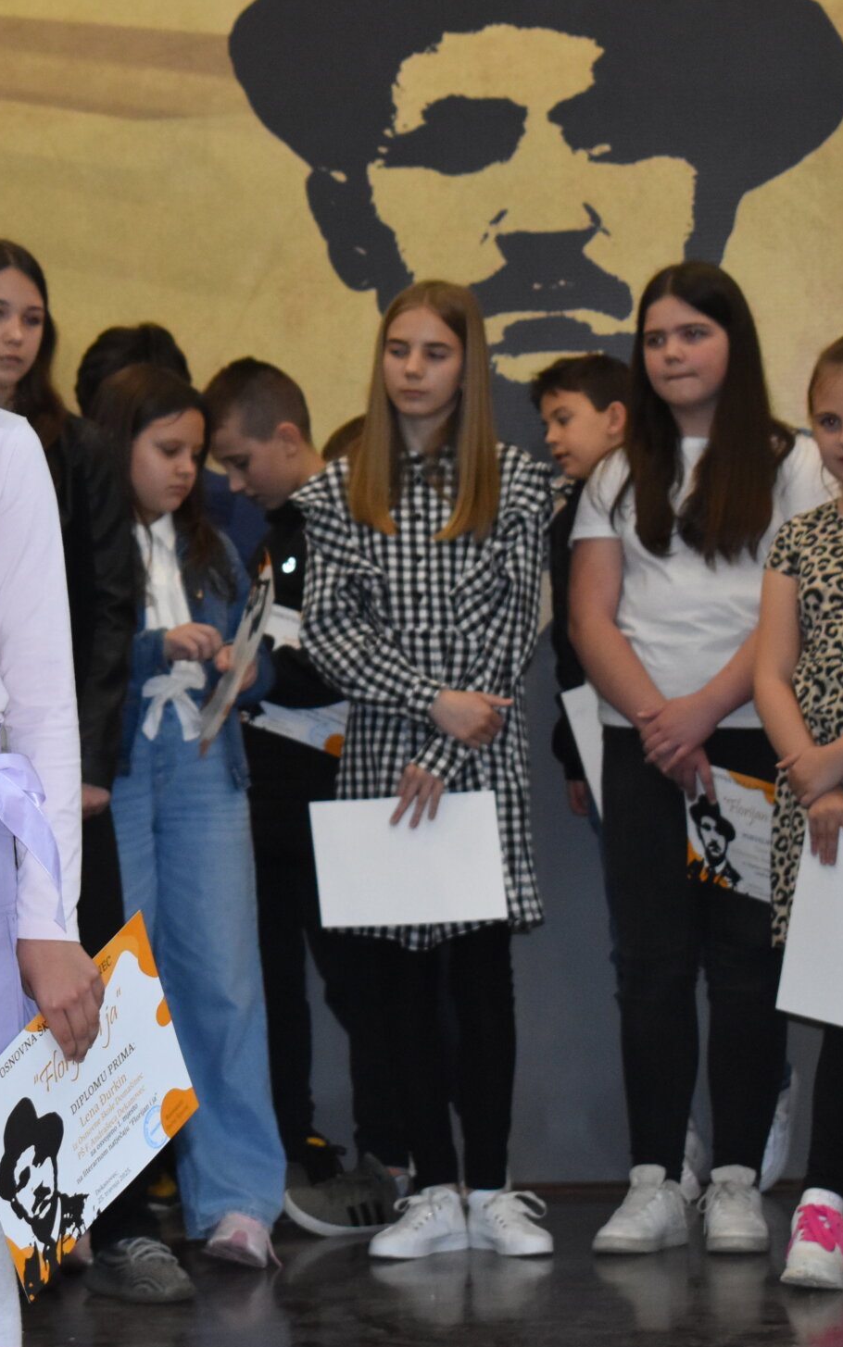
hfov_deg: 8.8
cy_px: 581
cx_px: 93
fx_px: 5434
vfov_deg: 14.1
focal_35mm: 148
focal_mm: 55
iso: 1600
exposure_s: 1/125
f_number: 5.6
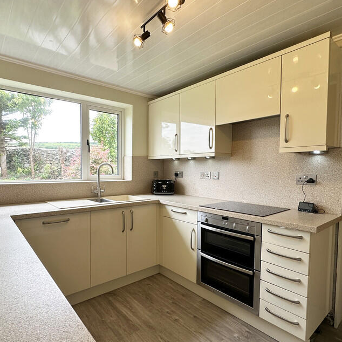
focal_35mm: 20
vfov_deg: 74.8
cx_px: 147
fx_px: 224
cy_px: 180
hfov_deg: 74.4
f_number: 2.2
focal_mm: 2.22
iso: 40
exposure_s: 1/99
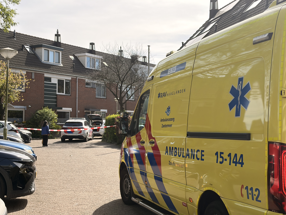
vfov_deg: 28.0
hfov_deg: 36.8
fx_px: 430
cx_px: 143
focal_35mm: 52
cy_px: 108
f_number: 1.6
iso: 50
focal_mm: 5.96
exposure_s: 1/2994
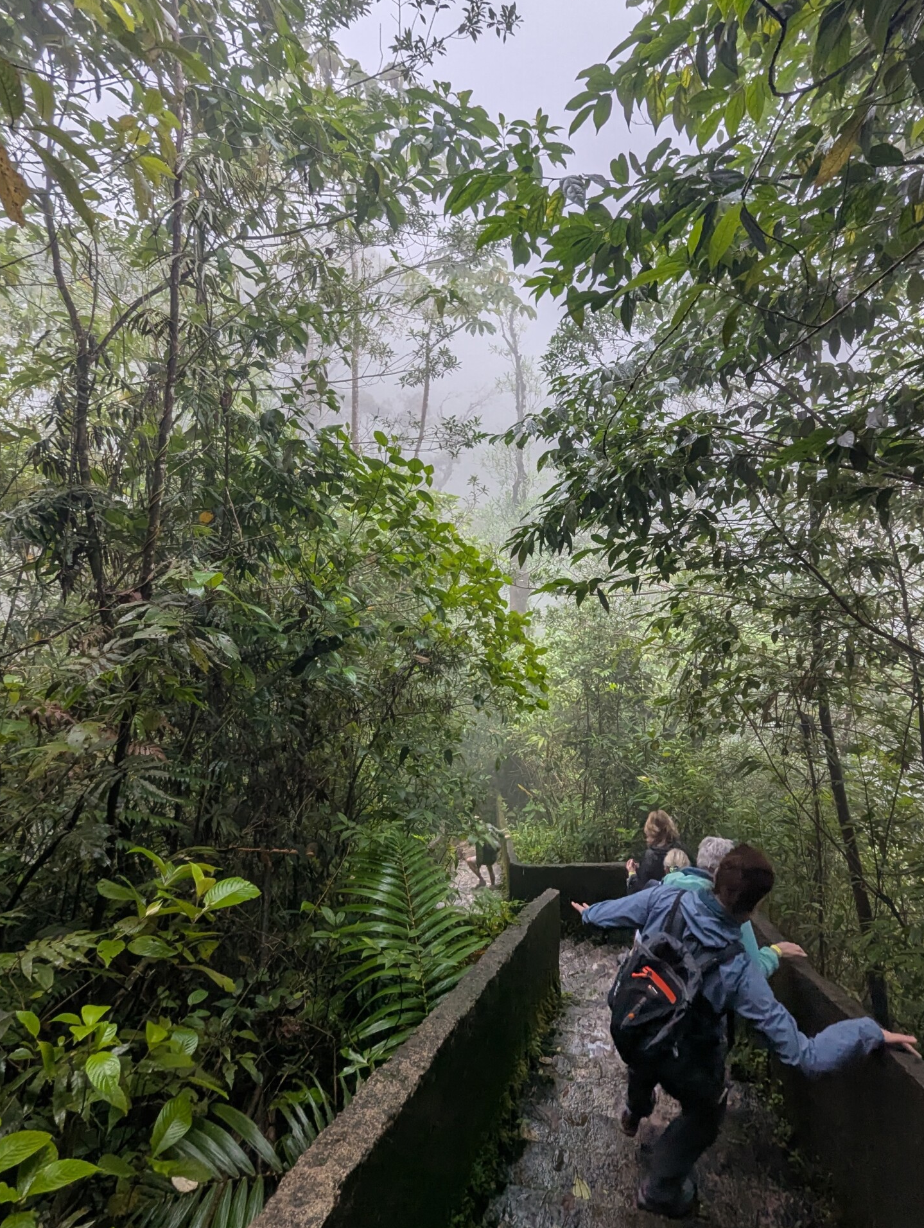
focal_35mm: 17
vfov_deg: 90.2
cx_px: 534
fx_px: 604
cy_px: 516
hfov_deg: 74.4
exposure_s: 1/196
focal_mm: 1.95
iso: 33
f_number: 2.2
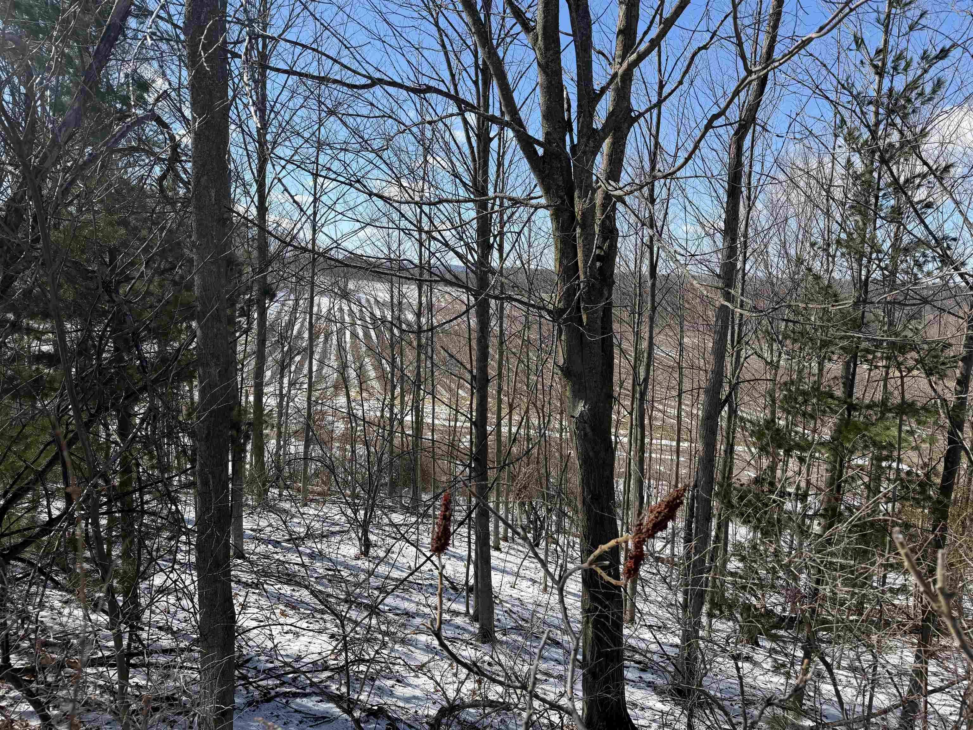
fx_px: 675
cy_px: 365
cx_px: 486
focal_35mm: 24
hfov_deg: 71.6
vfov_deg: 56.8
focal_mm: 6.76
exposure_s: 1/3021
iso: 80
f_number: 1.78
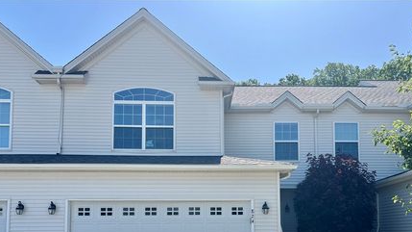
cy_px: 180
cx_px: 218
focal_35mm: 33
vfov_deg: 34.7
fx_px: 360
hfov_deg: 59.5
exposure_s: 1/3257
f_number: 1.5
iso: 50
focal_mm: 5.7
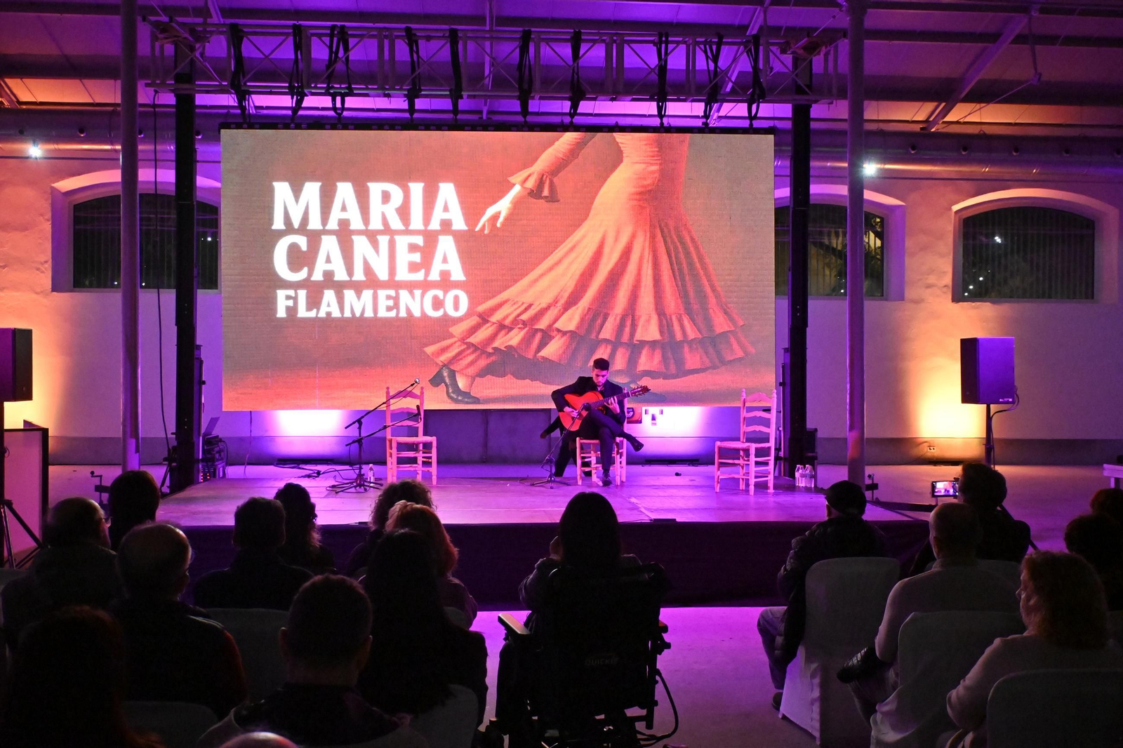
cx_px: 562
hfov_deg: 52.2
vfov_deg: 36.2
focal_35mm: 37
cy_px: 374
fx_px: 1146
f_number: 4.5
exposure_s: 1/125
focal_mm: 24.5
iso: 5000
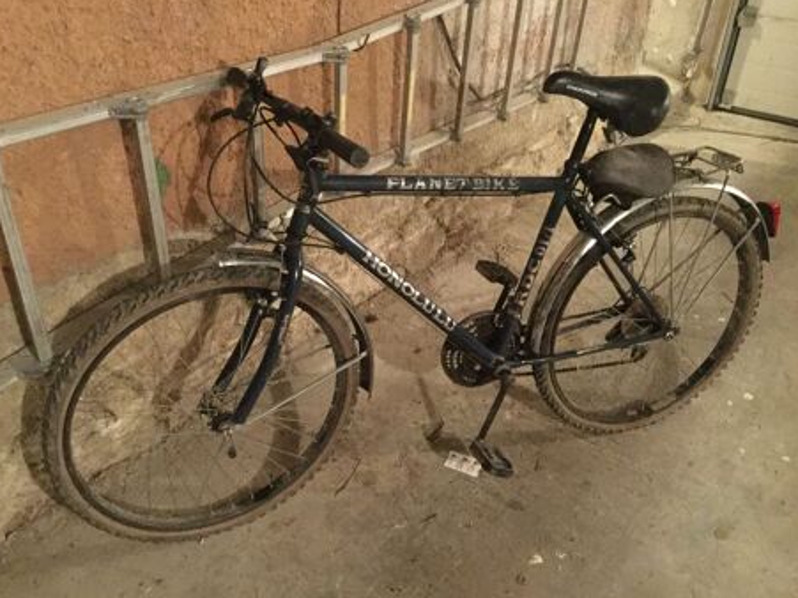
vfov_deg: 42.9
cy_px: 308
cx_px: 379
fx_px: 761
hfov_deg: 55.3
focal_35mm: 33
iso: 800
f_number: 2.4
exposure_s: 1/17
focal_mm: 3.3
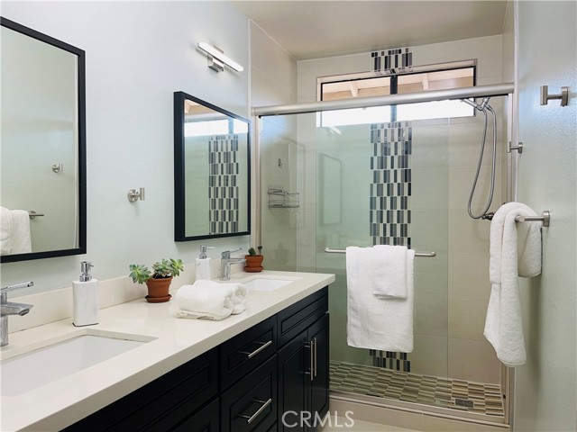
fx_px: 433
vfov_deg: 53.1
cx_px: 288
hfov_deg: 67.3
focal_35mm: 26
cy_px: 216
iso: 40
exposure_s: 1/200
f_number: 1.6
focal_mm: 5.1
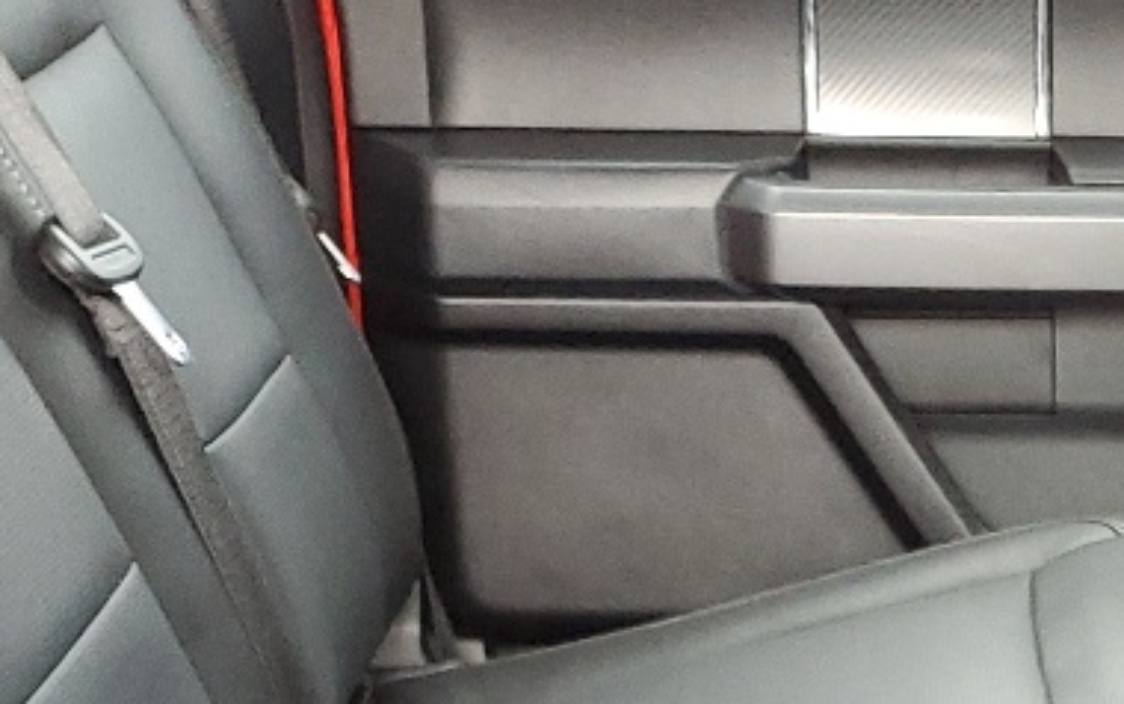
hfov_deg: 17.4
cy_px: 1133
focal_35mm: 116
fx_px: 3555
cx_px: 1186
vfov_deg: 10.8
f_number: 1.5
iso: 180
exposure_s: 1/60.2
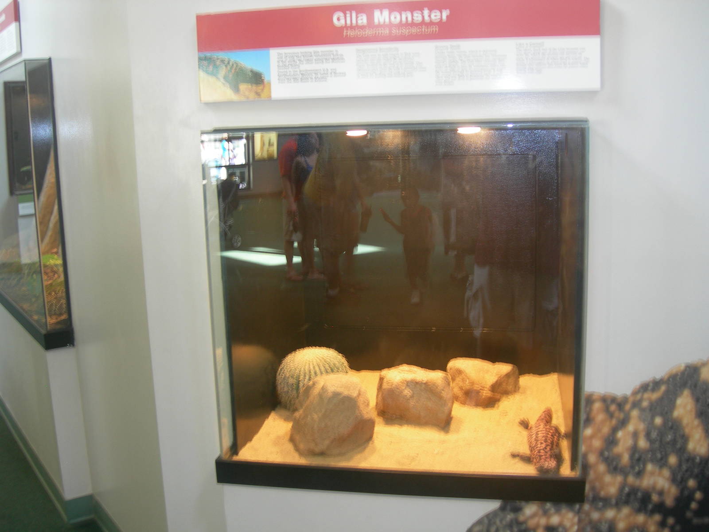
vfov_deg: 37.7
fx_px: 778
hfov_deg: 49.0
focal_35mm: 38
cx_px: 354
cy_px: 266
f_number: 2.8
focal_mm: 7.8
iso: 50
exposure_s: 1/3.9
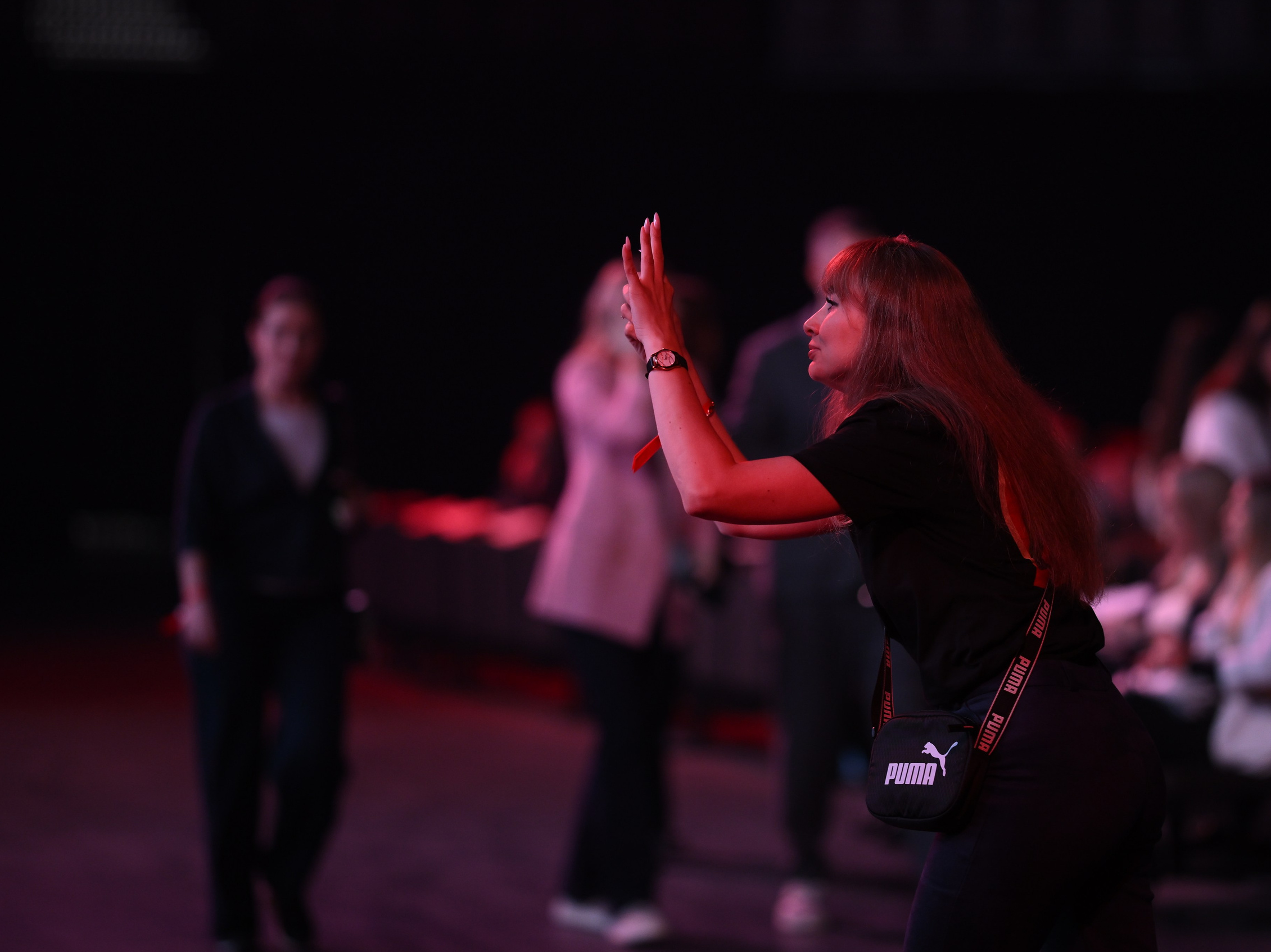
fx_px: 5397
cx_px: 718
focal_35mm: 147
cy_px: 475
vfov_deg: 10.1
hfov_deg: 13.4
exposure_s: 1/320
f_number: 1.8
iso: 1250
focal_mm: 135
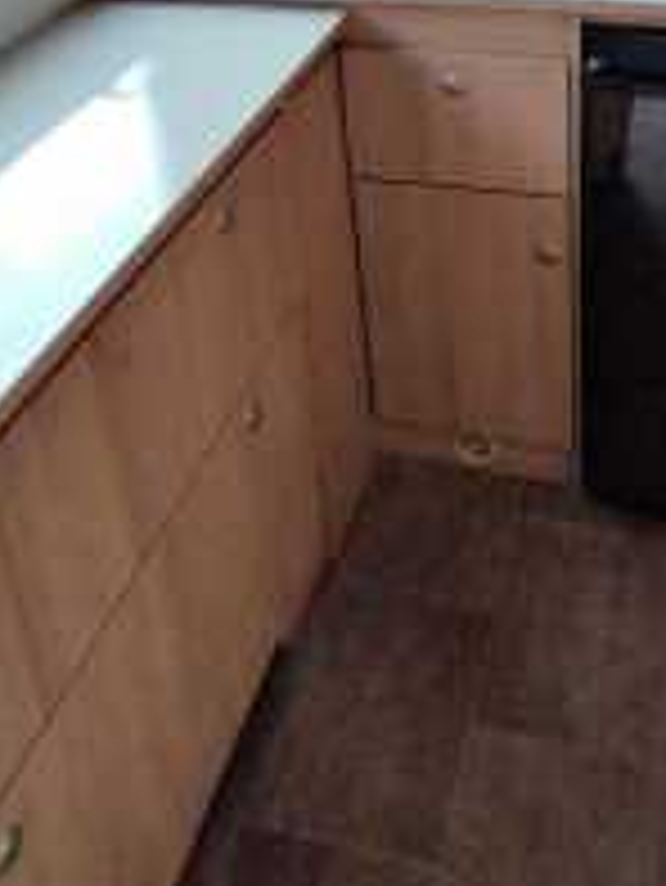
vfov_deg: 40.2
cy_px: -54
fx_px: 999
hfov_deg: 36.3
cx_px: 472
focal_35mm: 39
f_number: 2.2
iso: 200
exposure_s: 1/337
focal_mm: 1.65
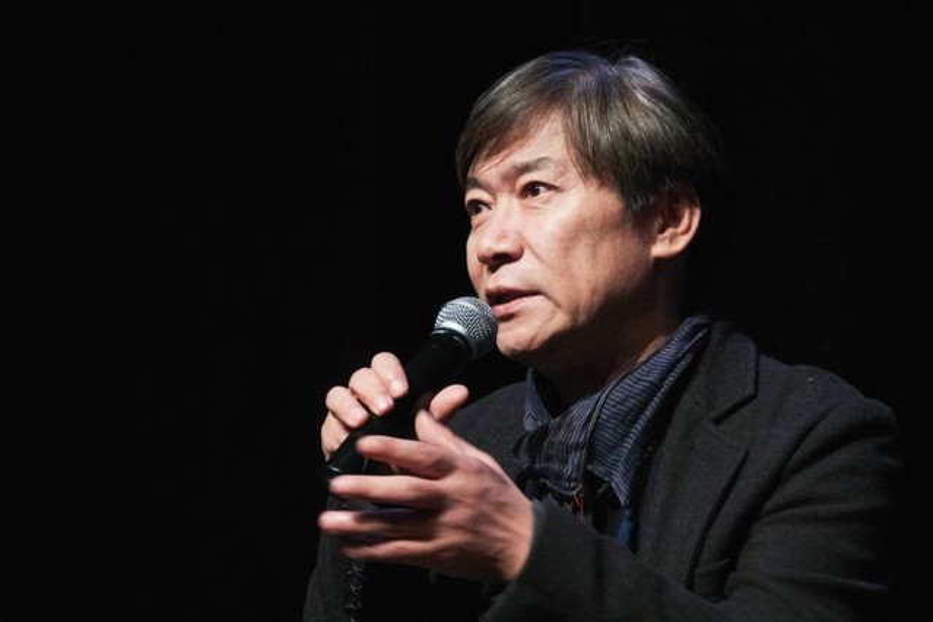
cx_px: 466
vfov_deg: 7.8
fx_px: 4587
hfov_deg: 11.6
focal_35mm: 177
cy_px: 311
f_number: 4
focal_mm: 64.84
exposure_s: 1/100
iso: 3200
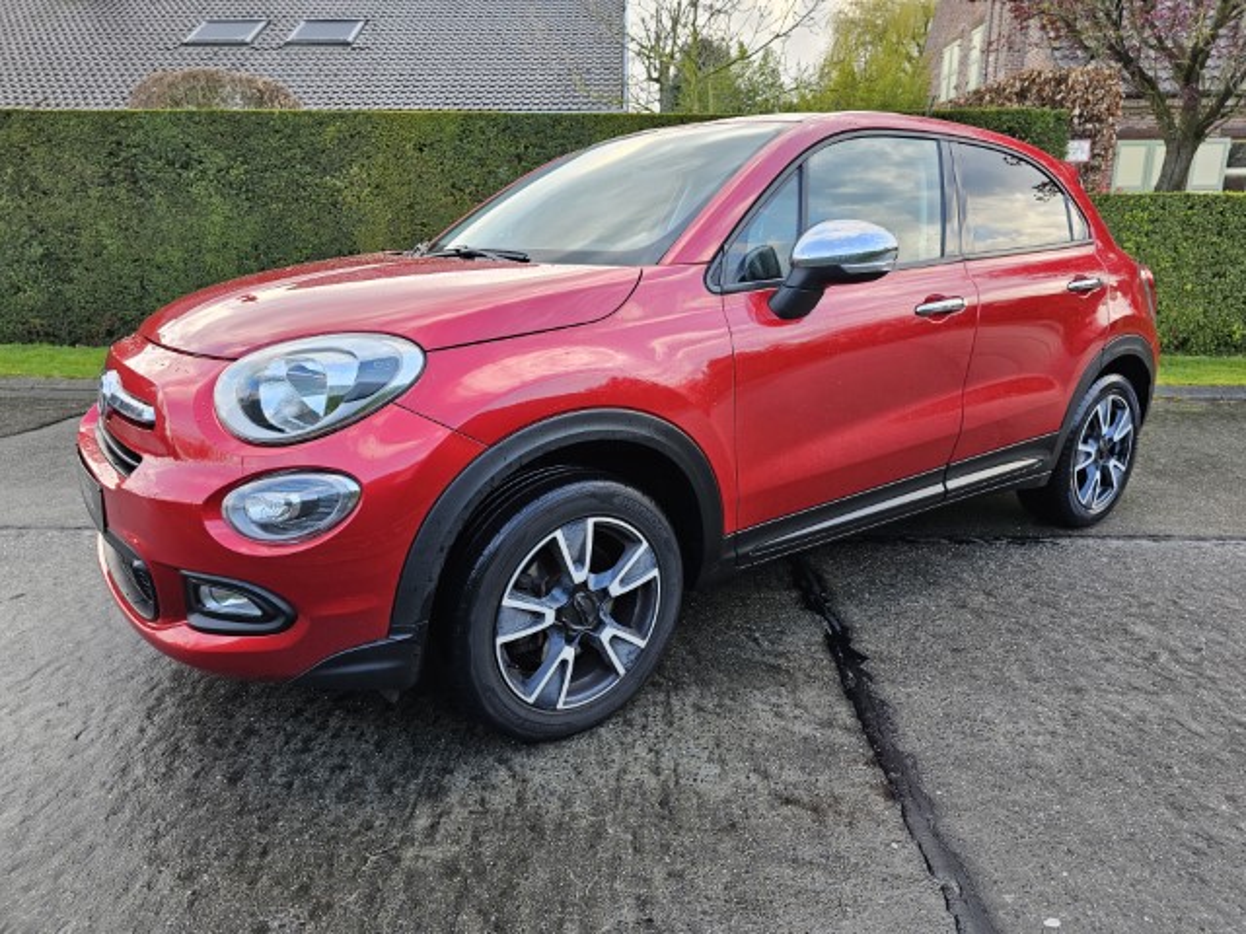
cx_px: 623
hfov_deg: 73.9
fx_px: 828
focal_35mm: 23
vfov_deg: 58.9
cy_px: 467
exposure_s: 1/180
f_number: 1.7
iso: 40
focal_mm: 6.3
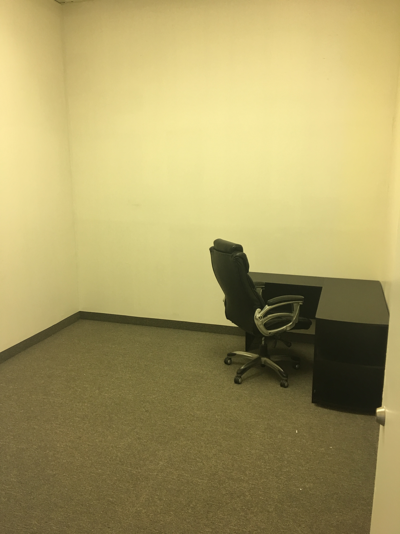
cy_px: 267
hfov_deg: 48.2
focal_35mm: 29
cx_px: 200
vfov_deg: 61.7
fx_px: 447
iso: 32
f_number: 2.2
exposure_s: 1/15
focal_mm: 4.15
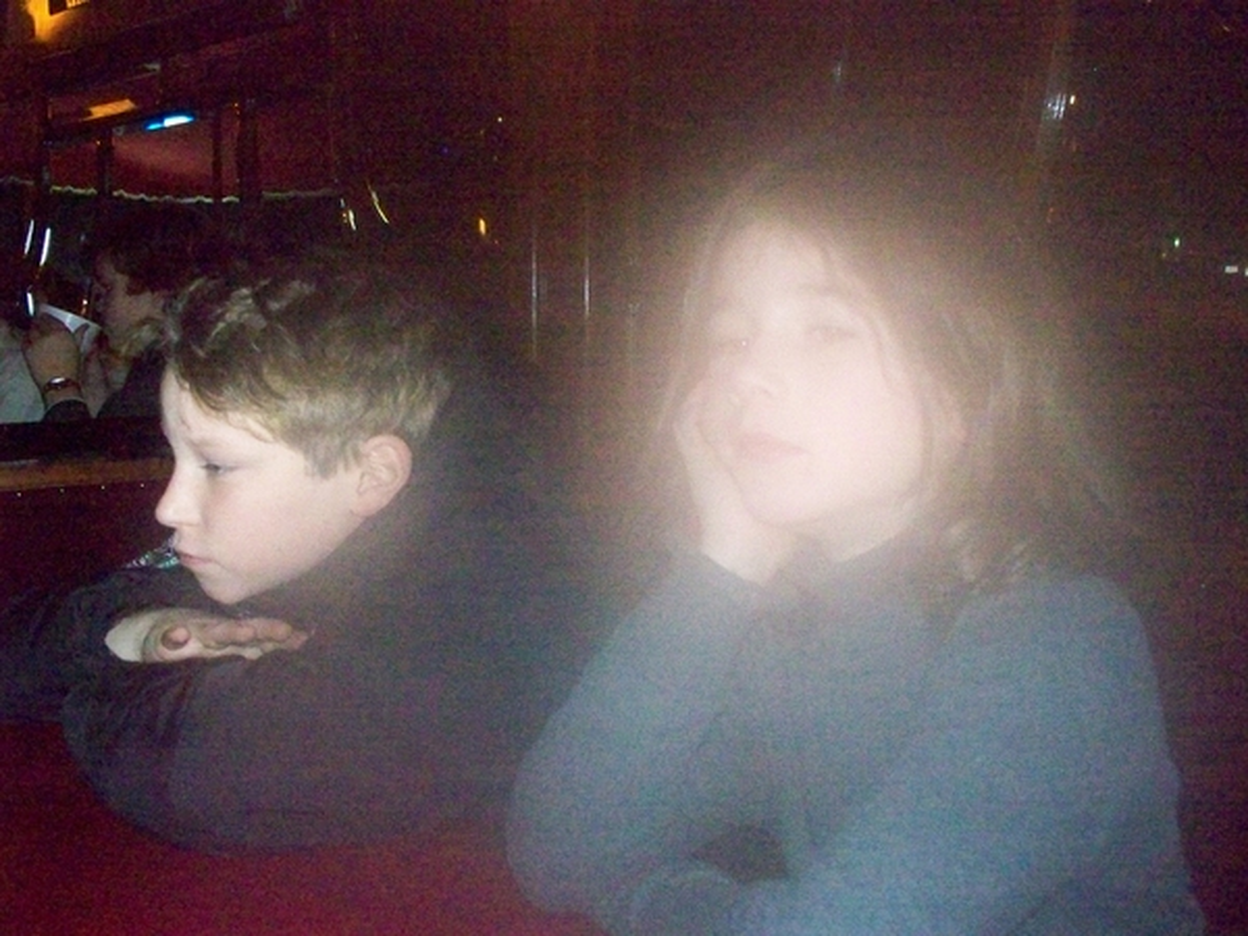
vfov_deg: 39.7
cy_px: 468
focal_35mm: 36
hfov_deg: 51.4
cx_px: 624
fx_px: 1298
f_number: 2.8
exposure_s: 1/125
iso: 3200
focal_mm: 7.54
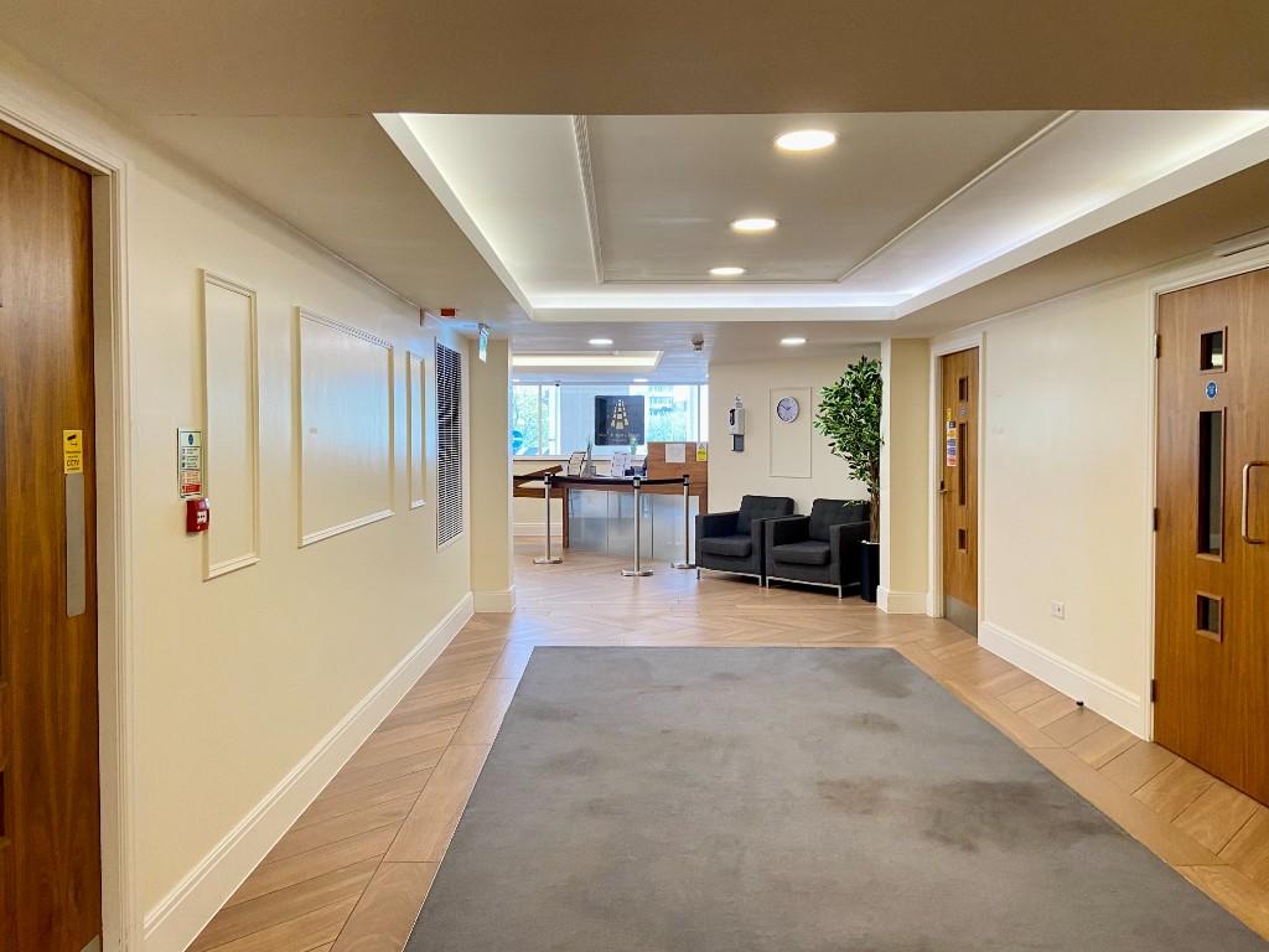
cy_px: 476
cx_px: 634
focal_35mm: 26
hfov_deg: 67.3
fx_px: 953
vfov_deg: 53.1
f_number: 1.8
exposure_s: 1/50
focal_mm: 4.25
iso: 100
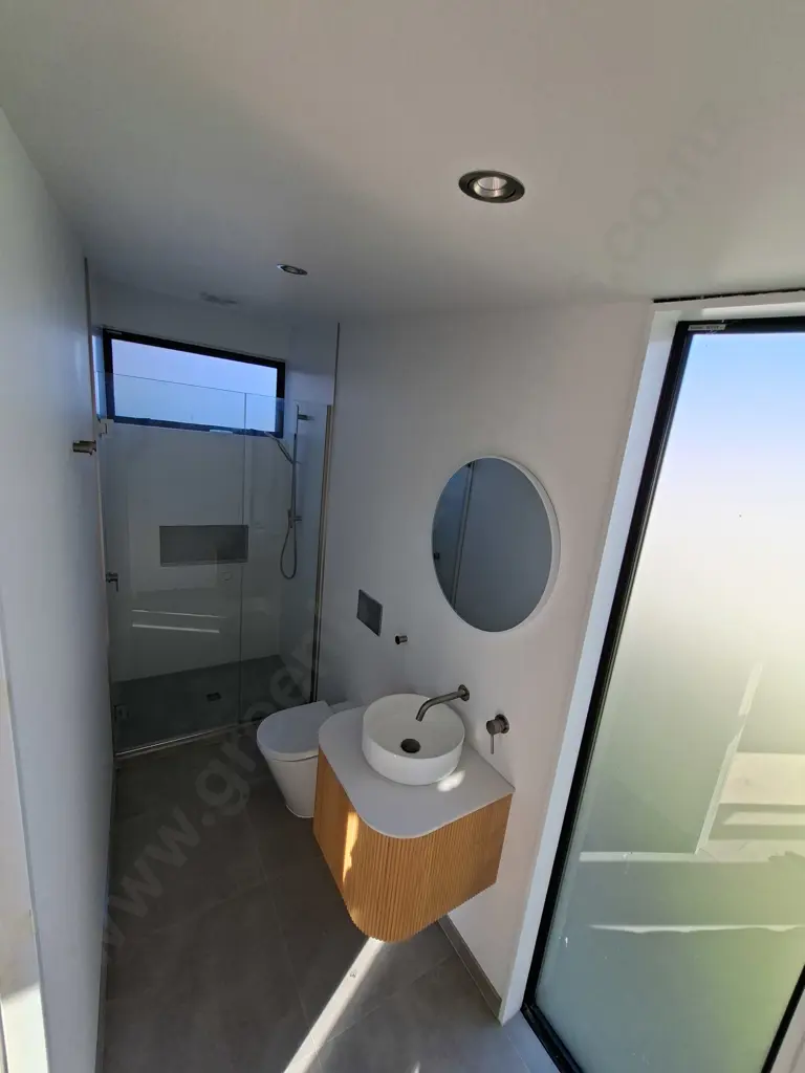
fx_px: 403
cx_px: 402
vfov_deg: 106.2
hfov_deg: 89.9
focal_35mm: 13
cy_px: 536
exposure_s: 1/236
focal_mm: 1.74
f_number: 2.2
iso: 40
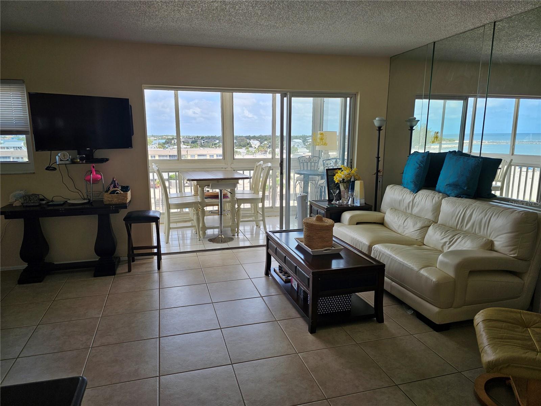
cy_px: 203
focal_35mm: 23
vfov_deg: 58.9
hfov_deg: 73.9
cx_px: 270
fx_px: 359
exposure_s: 1/126
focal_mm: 6.3
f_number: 1.7
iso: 10
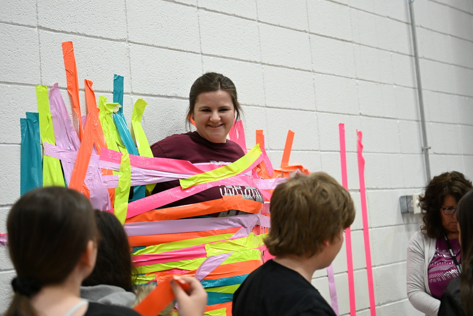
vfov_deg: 25.1
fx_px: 710
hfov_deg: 36.8
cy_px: 156
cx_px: 221
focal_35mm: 54
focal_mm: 49
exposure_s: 1/1250
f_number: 2.8
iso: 4000
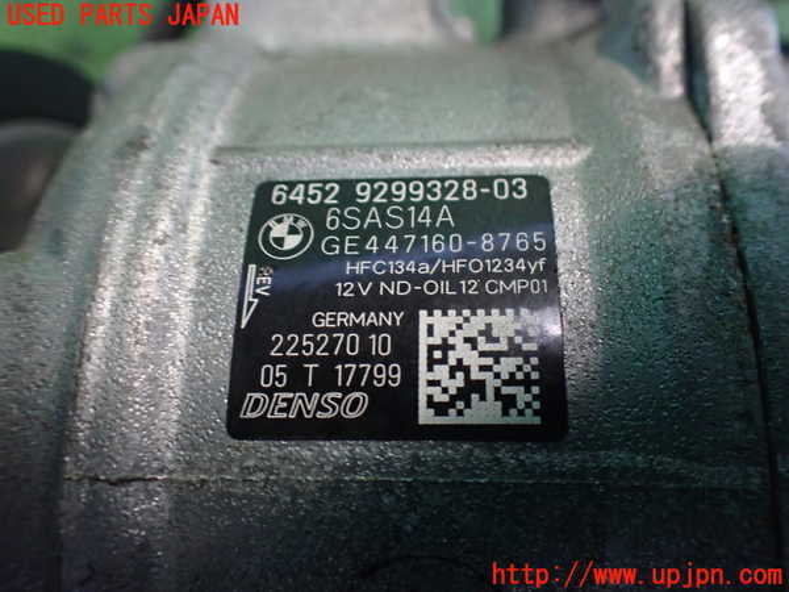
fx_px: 684
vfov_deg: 46.8
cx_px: 394
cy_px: 296
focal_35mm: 30
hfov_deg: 60.0
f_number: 2.3
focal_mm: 5.4
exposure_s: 1/100
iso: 800
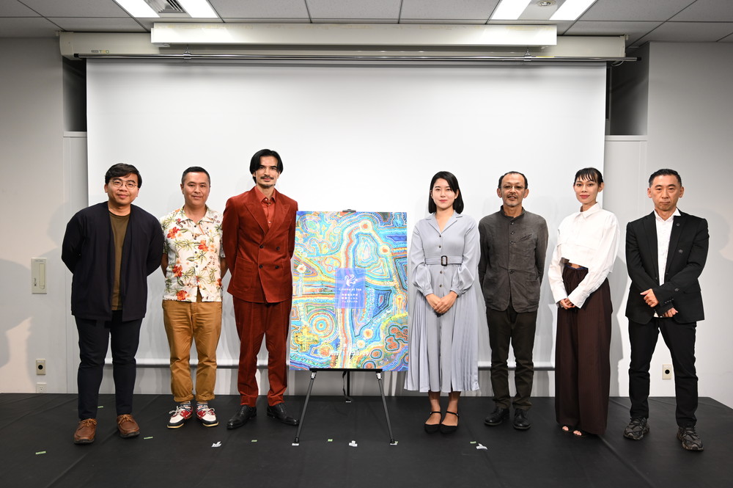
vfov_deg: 44.2
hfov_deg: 62.8
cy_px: 244
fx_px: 600
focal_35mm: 30
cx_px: 366
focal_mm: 29.5
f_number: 4
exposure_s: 1/80
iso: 800
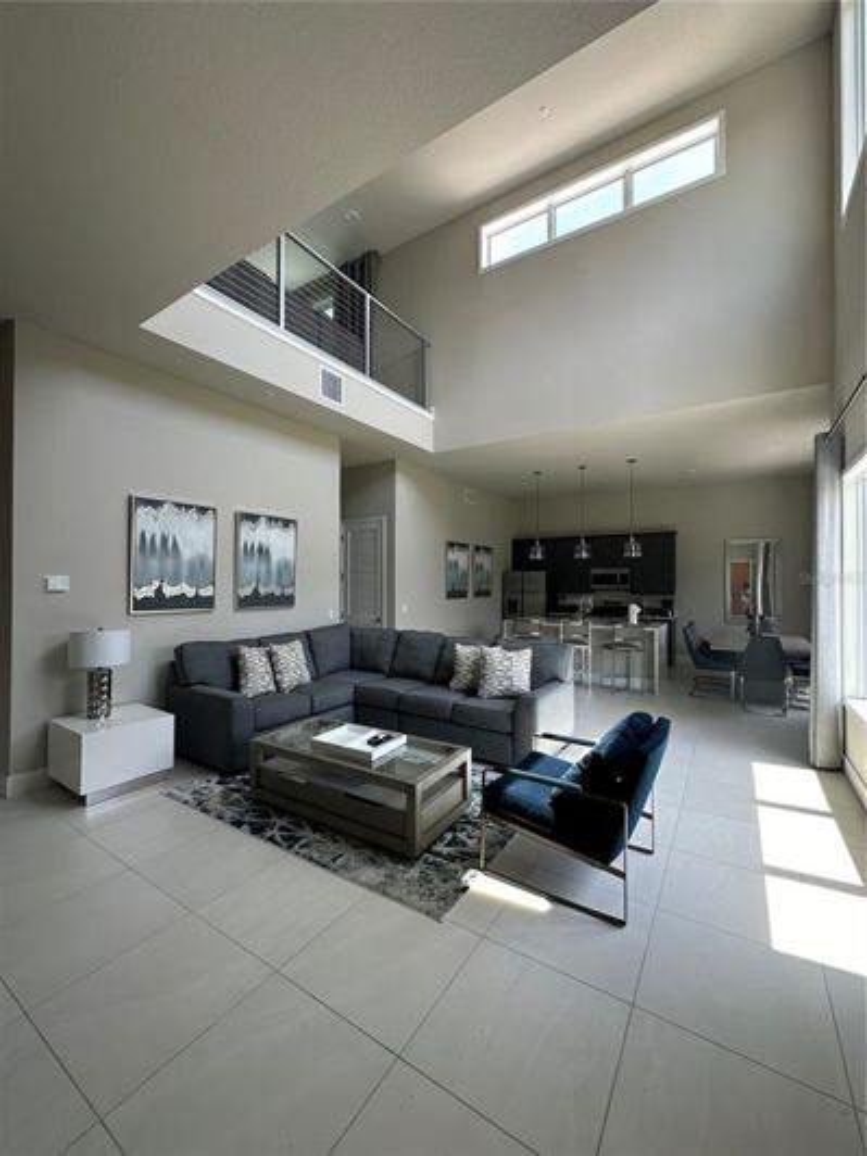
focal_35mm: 14
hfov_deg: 85.7
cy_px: 578
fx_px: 468
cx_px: 434
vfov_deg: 102.1
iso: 50
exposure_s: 1/120
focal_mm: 2.22
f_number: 2.2
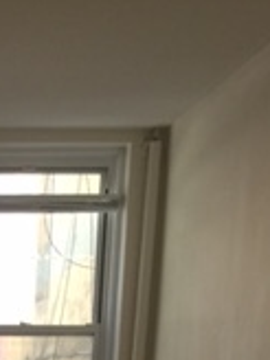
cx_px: -145
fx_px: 1175
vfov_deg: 15.2
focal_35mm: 113
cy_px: 641
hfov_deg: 12.4
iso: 40
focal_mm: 4.15
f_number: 2.2
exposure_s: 1/15
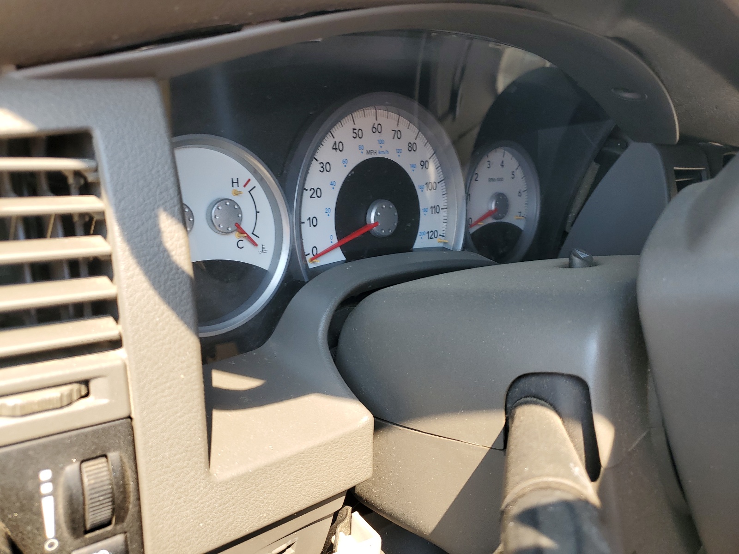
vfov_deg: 53.1
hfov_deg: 67.3
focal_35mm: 26
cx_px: 370
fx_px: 555
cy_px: 277
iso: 50
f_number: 1.5
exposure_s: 1/263
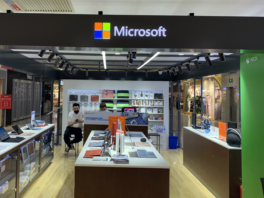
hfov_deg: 54.9
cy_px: 85
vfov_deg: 42.8
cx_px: 104
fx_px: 252
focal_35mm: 33
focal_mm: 4.25
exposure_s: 1/100
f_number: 1.8
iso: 100
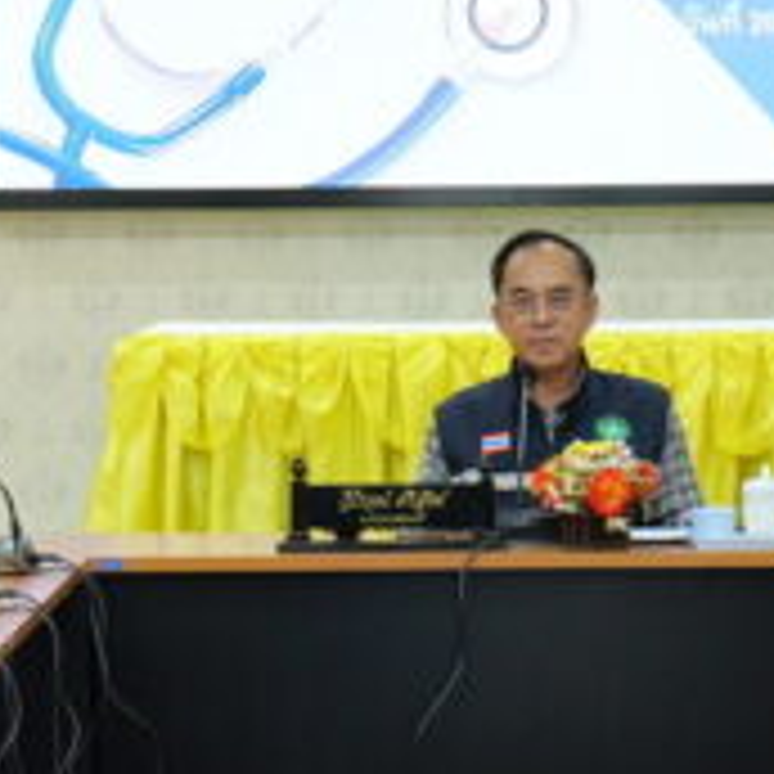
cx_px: 554
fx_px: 5768
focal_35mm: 228
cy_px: 418
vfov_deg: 7.7
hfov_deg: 7.7
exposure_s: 1/160
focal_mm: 60
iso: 6400
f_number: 5.6
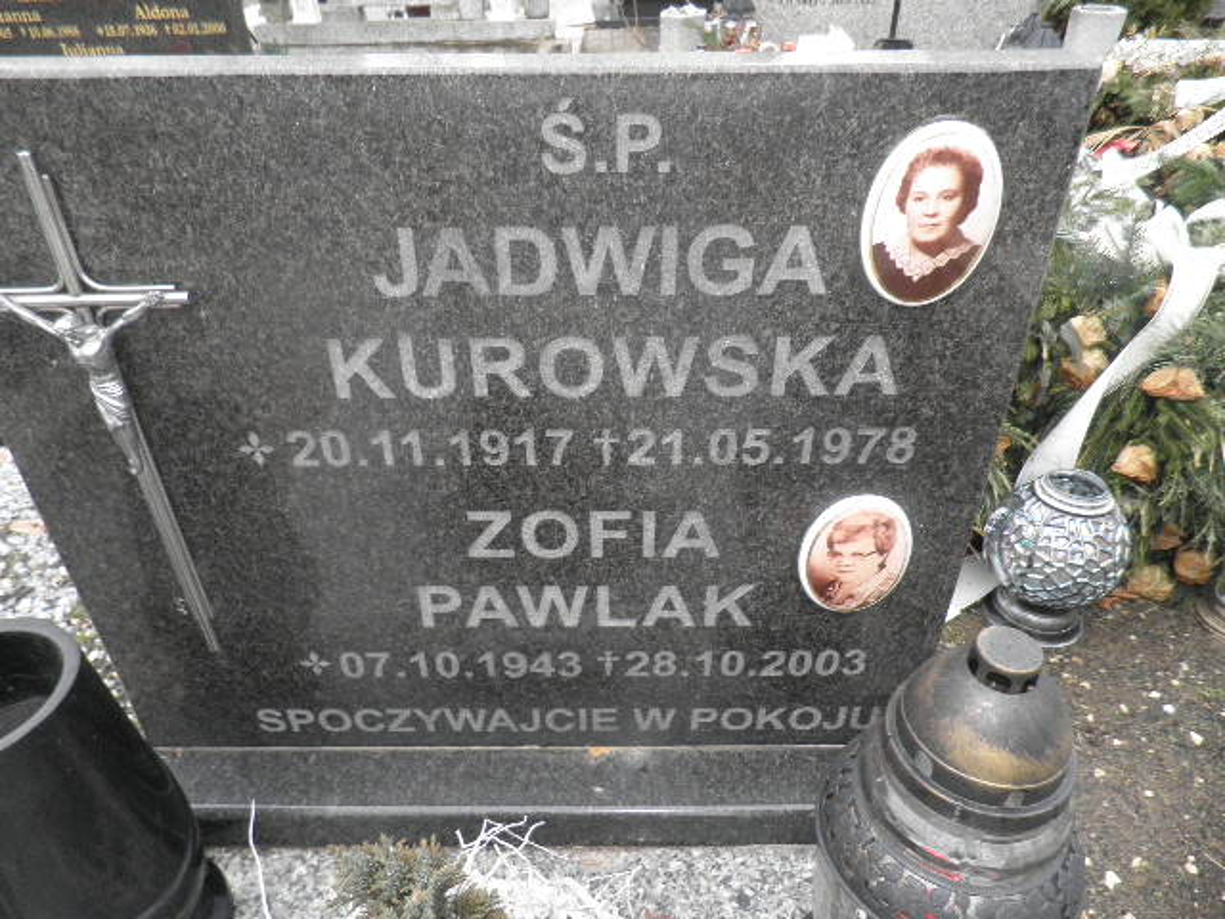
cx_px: 612
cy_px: 460
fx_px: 849
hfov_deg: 71.6
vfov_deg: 56.8
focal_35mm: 24
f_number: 3.3
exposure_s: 1/30
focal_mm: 4.3
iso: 160
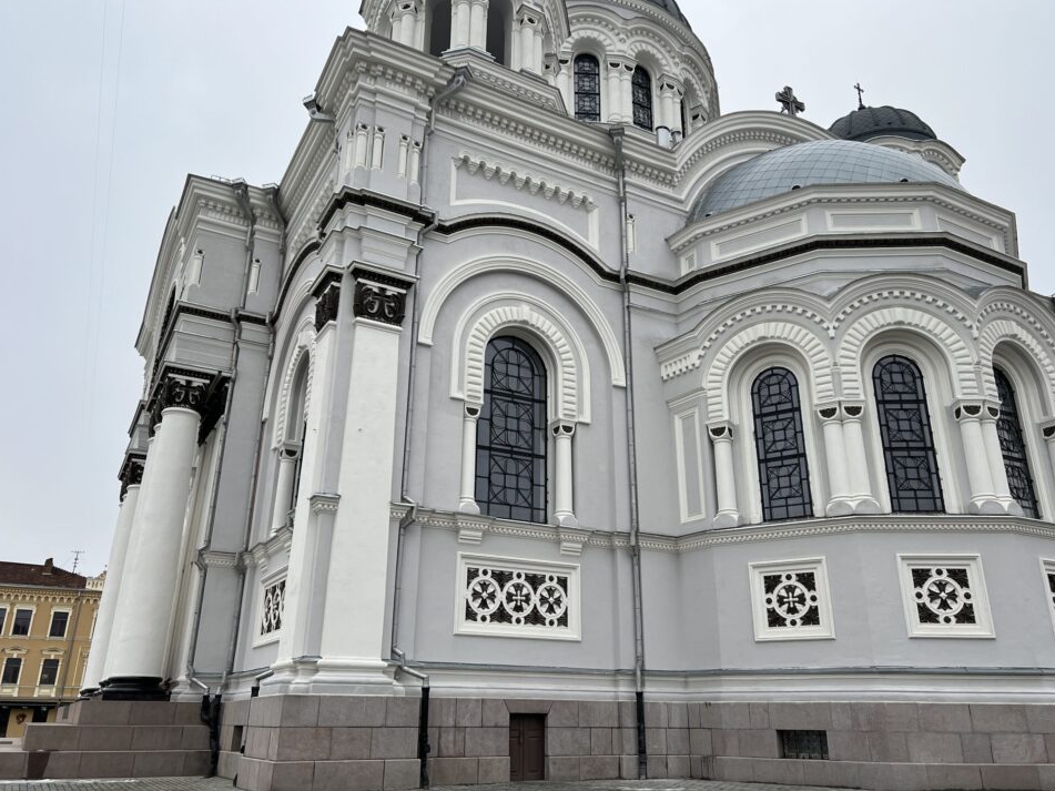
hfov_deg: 63.4
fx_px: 853
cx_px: 544
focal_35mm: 28
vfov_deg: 49.7
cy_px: 384
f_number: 1.5
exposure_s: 1/705
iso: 50
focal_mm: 5.7
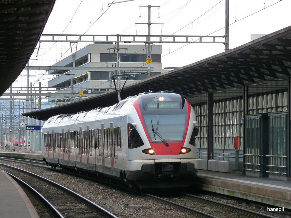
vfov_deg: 7.0
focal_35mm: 212
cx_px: 146
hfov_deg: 9.3
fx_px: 1782
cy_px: 109
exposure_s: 1/80
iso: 160
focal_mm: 36.4
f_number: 4.8
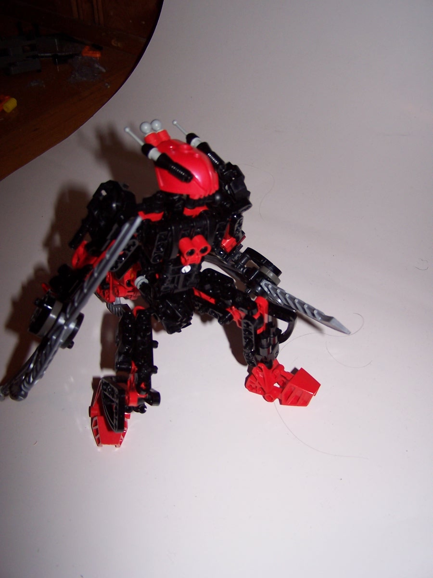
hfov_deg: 37.7
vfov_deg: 49.0
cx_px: 216
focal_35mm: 38
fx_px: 634
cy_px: 289
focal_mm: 6.3
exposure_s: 1/60
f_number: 2.8
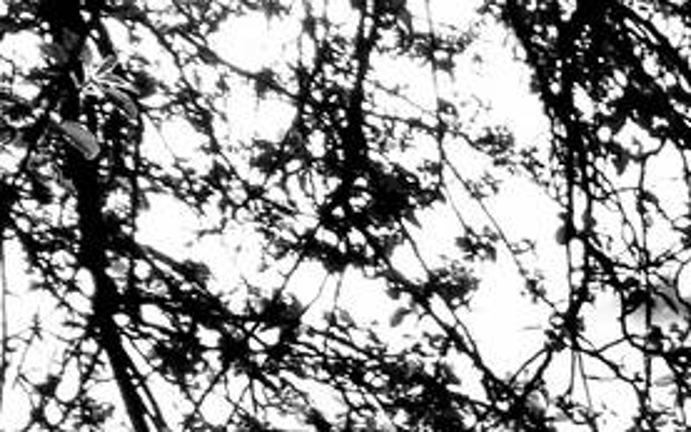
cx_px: 1614
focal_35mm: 149
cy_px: 647
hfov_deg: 11.7
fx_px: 2805
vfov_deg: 8.6
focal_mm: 4.9
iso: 125
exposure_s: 1/320
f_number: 5.6
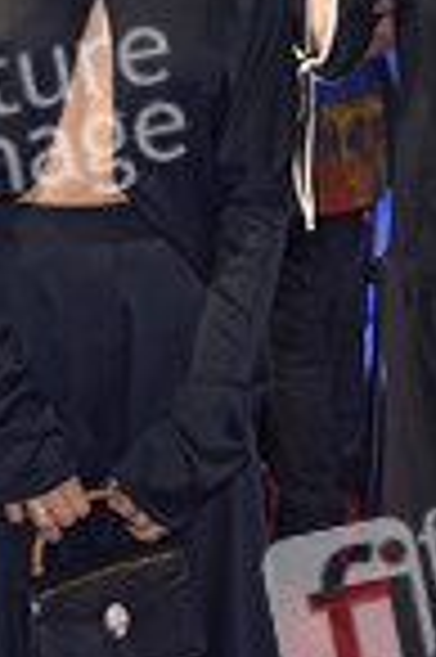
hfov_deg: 14.6
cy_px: 360
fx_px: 1693
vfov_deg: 21.9
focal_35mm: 93
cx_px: 85
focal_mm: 34
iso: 1250
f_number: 5
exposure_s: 1/125
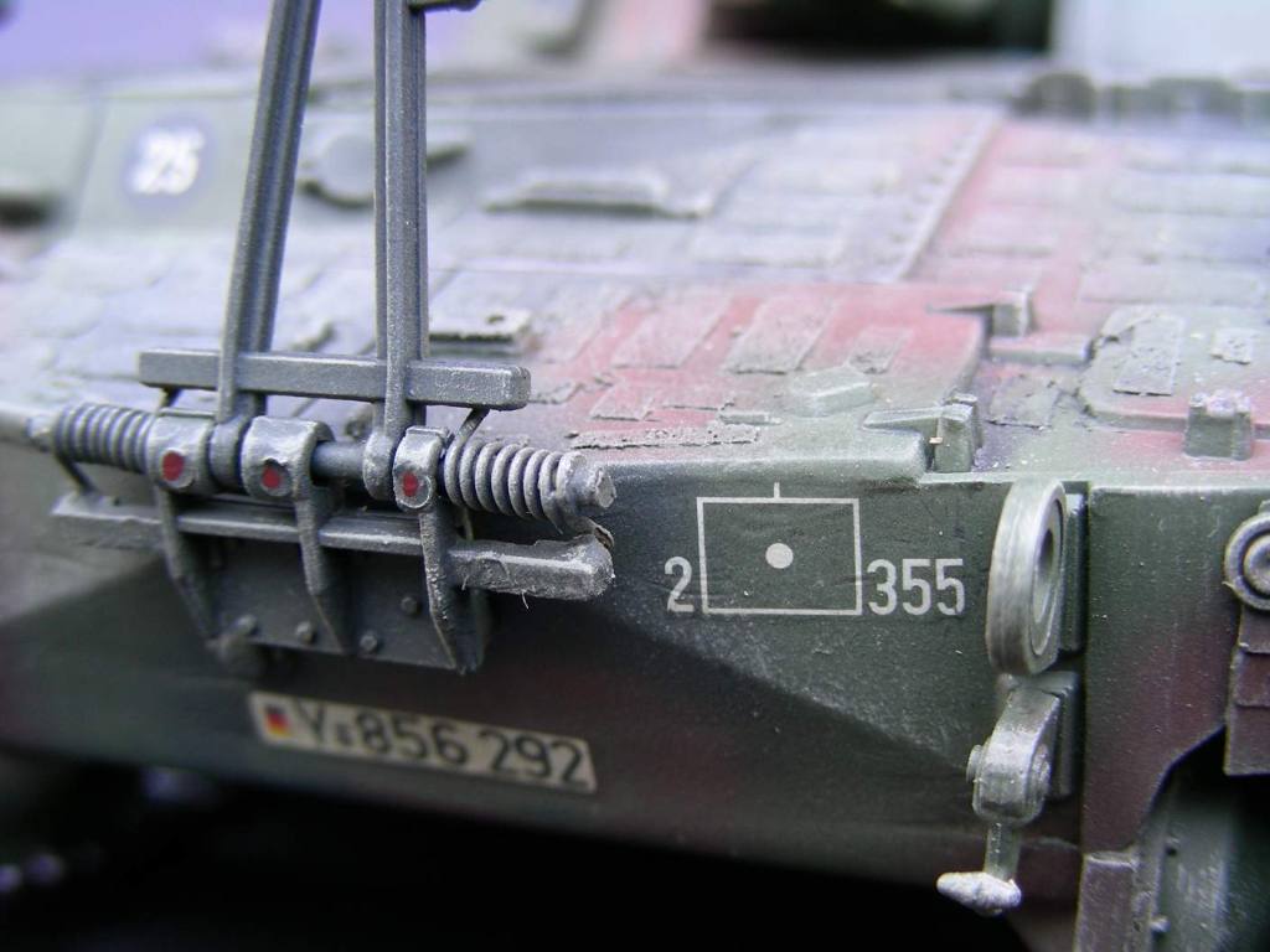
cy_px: 476
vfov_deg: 27.5
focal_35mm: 53
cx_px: 635
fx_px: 1944
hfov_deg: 36.2
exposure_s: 1/3.9
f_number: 3.5
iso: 66
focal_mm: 8.8
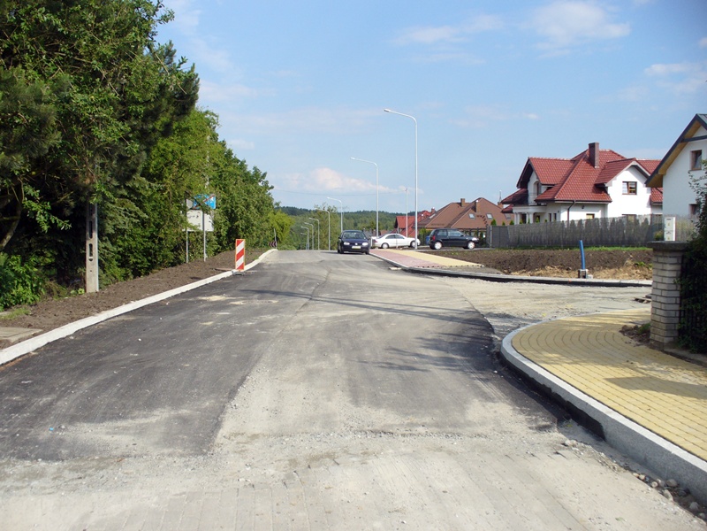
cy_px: 266
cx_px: 354
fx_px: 756
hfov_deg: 50.1
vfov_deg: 38.7
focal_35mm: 37
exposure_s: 1/400
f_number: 5.6
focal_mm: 6.1
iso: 100
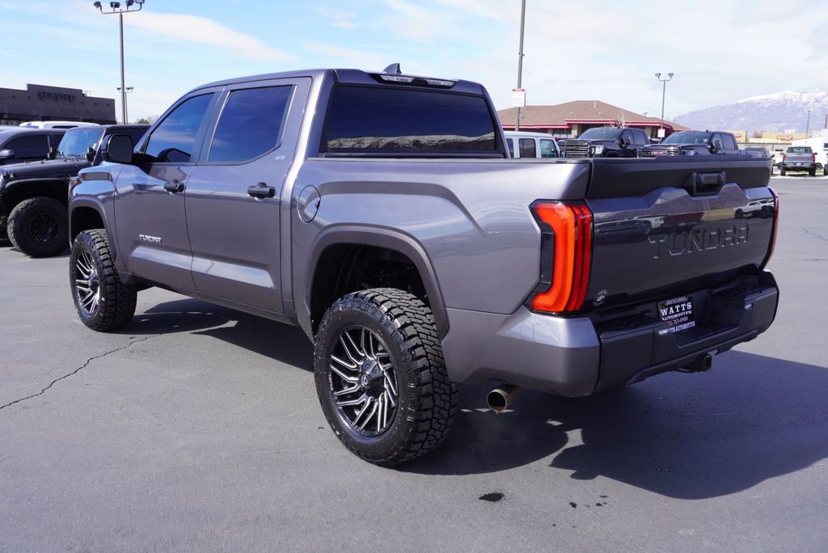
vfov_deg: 40.0
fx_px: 759
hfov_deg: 57.2
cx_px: 414
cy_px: 276
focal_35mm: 33
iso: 100
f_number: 9
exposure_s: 1/125
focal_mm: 22
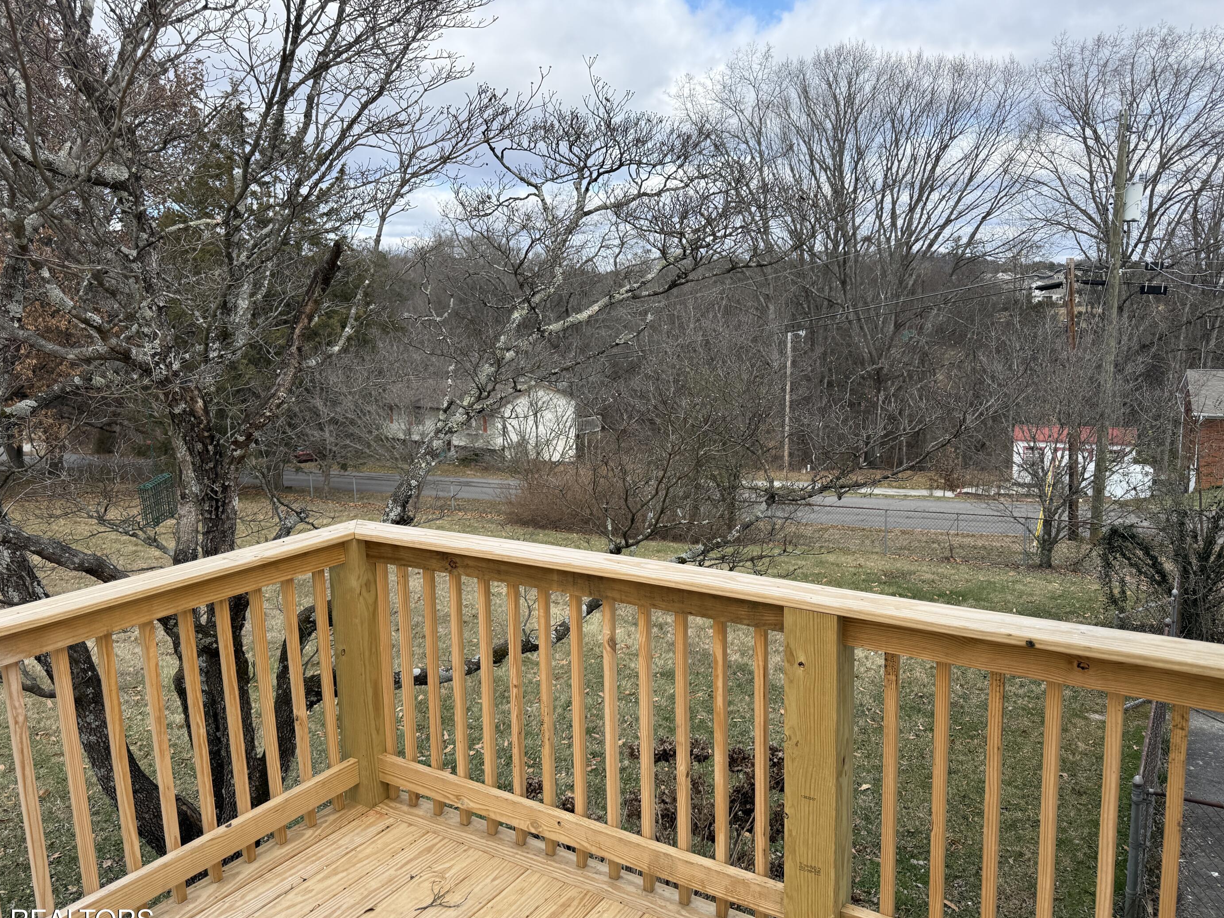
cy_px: 469
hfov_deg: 67.3
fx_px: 919
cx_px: 607
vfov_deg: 53.1
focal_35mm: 26
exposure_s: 1/1949
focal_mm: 6.76
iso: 100
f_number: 1.78
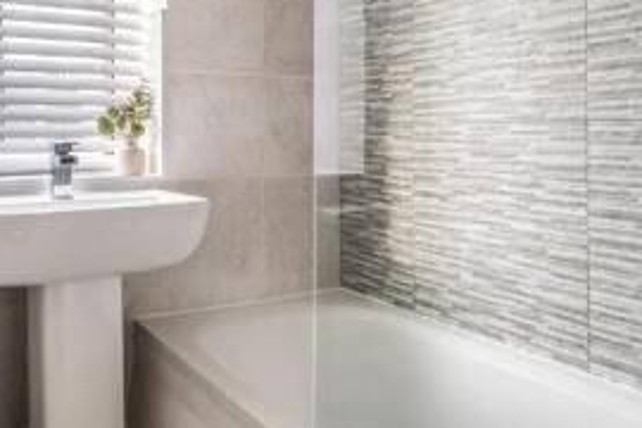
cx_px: 244
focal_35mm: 34
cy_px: 122
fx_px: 606
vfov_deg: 38.2
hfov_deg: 55.2
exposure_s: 1/6
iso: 250
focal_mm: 14
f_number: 9
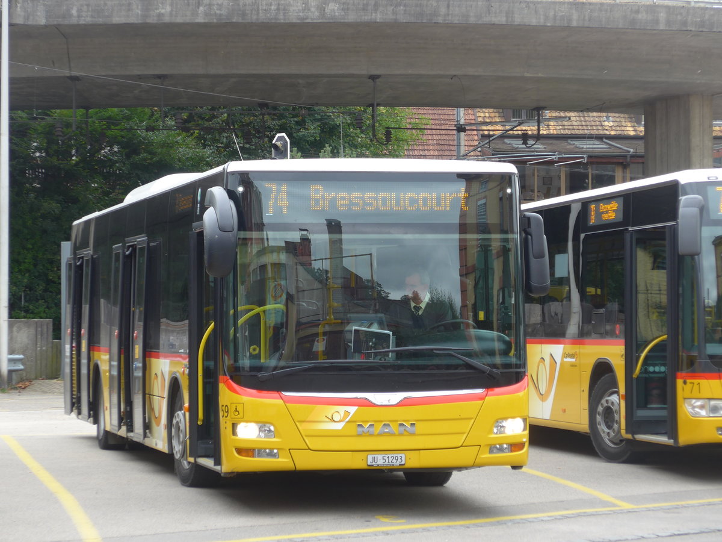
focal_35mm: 117
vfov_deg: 12.7
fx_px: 2440
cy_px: 271
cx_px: 361
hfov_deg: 16.8
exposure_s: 1/80
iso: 100
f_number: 5
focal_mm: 22.9
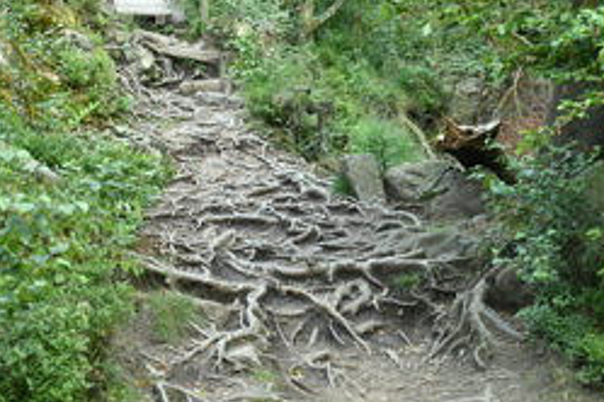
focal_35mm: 74
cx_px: 458
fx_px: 1241
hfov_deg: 27.0
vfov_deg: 18.4
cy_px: 149
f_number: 4
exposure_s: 1/60
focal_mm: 31
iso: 1600
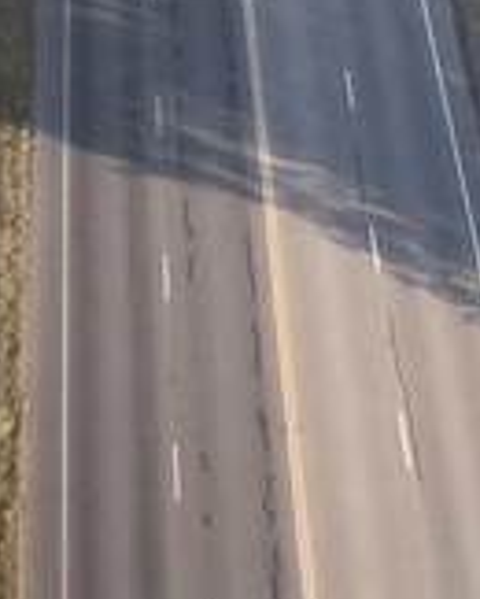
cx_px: 956
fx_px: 3279
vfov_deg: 9.1
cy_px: -969
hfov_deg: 8.0
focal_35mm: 185
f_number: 2.8
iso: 100
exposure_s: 1/500
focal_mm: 4.4
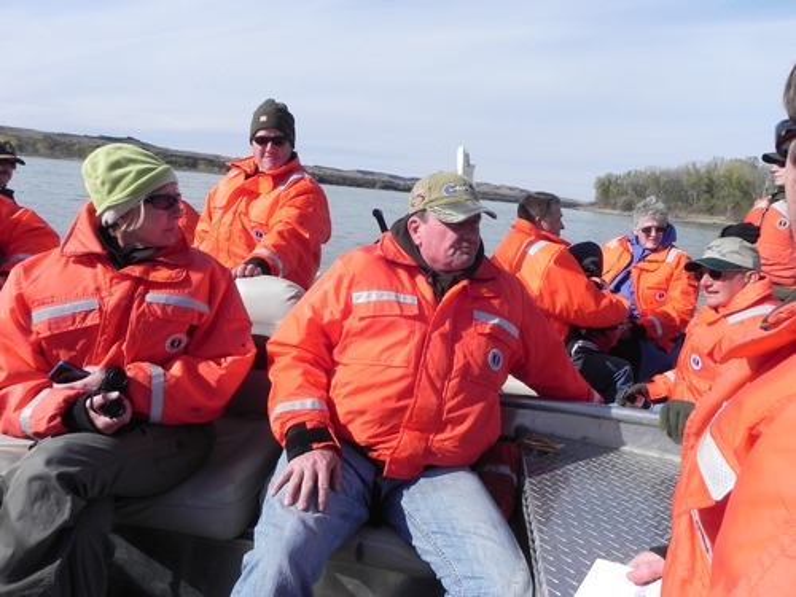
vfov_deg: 53.1
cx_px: 398
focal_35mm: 26
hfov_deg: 67.3
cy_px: 298
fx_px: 598
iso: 160
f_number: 7.1
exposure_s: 1/477
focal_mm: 4.6
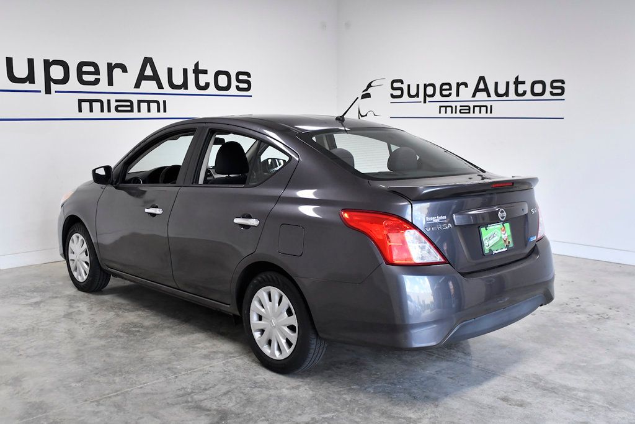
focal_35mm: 36
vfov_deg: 36.9
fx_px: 635
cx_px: 318
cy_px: 212
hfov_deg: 53.1
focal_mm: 24
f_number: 3.5
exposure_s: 1/1250
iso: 1600
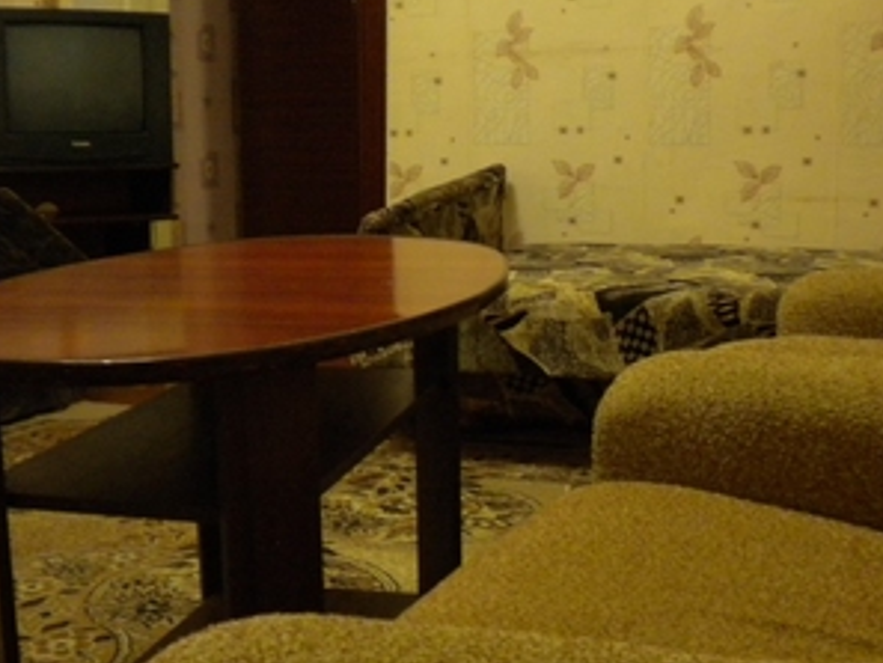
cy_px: 306
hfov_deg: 36.1
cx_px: 476
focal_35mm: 53
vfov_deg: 27.5
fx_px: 1352
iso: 400
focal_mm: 6.3
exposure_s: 1/14.8
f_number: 3.1
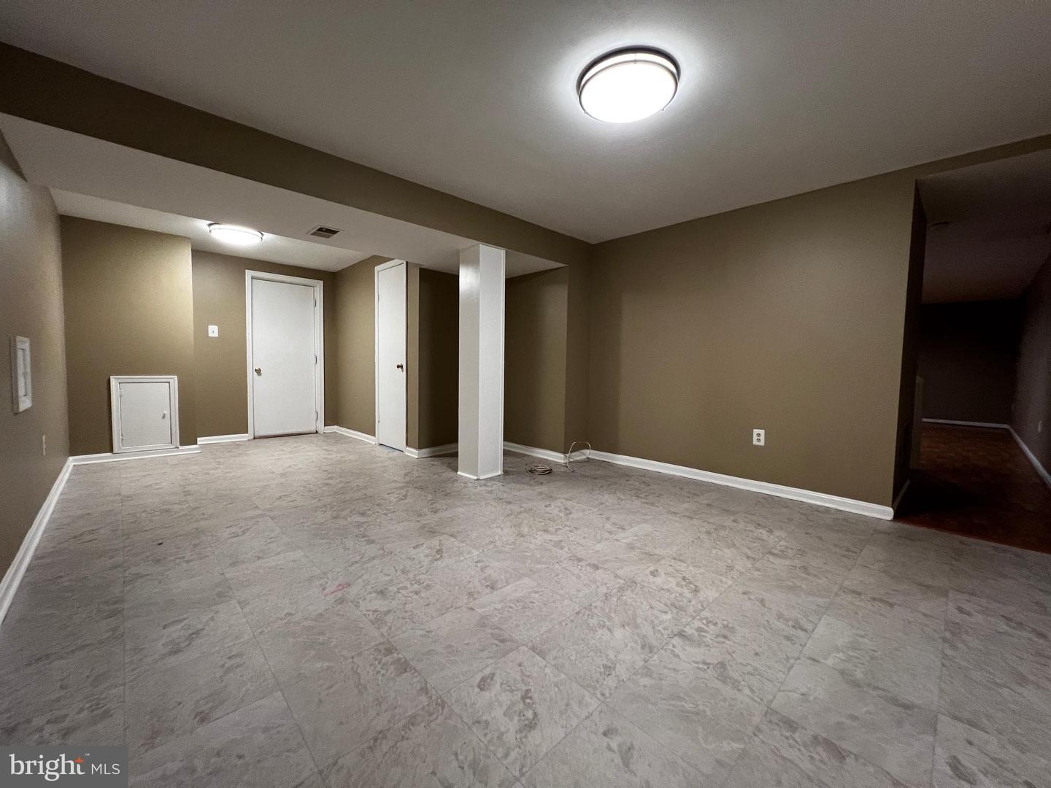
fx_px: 395
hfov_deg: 106.2
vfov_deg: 89.9
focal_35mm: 13
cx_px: 526
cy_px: 394
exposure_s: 1/60
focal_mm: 1.57
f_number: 1.8
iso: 200
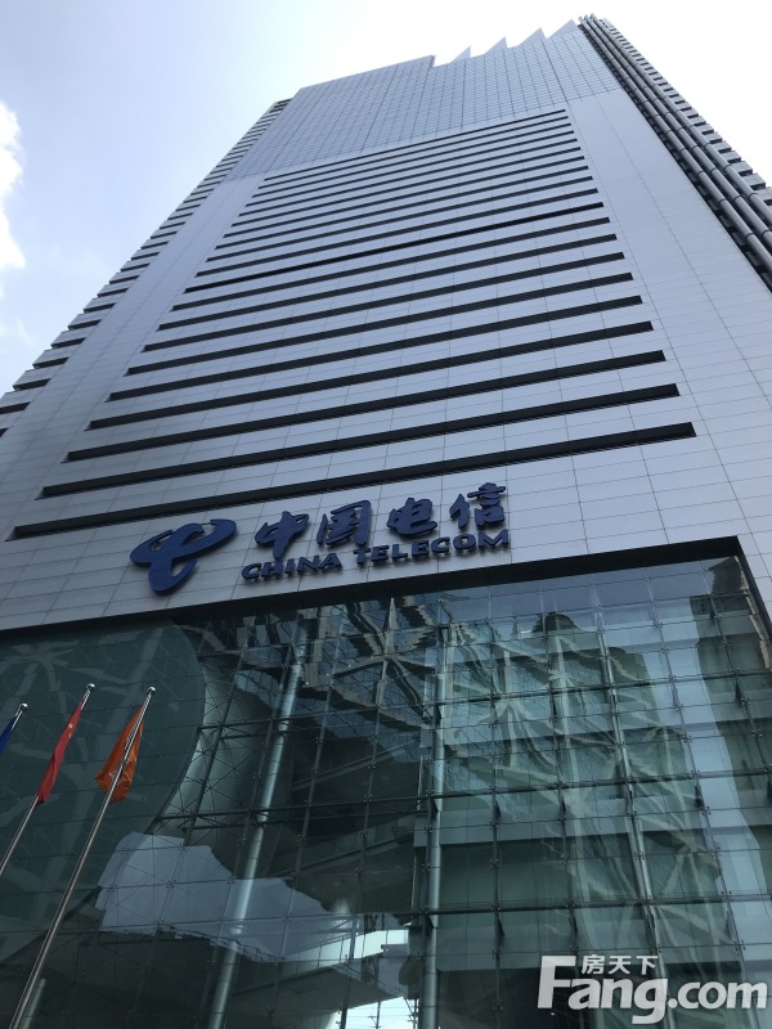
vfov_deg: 63.4
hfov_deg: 49.7
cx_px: 386
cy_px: 514
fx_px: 833
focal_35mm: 28
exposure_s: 1/1041
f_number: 1.8
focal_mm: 3.99
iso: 20
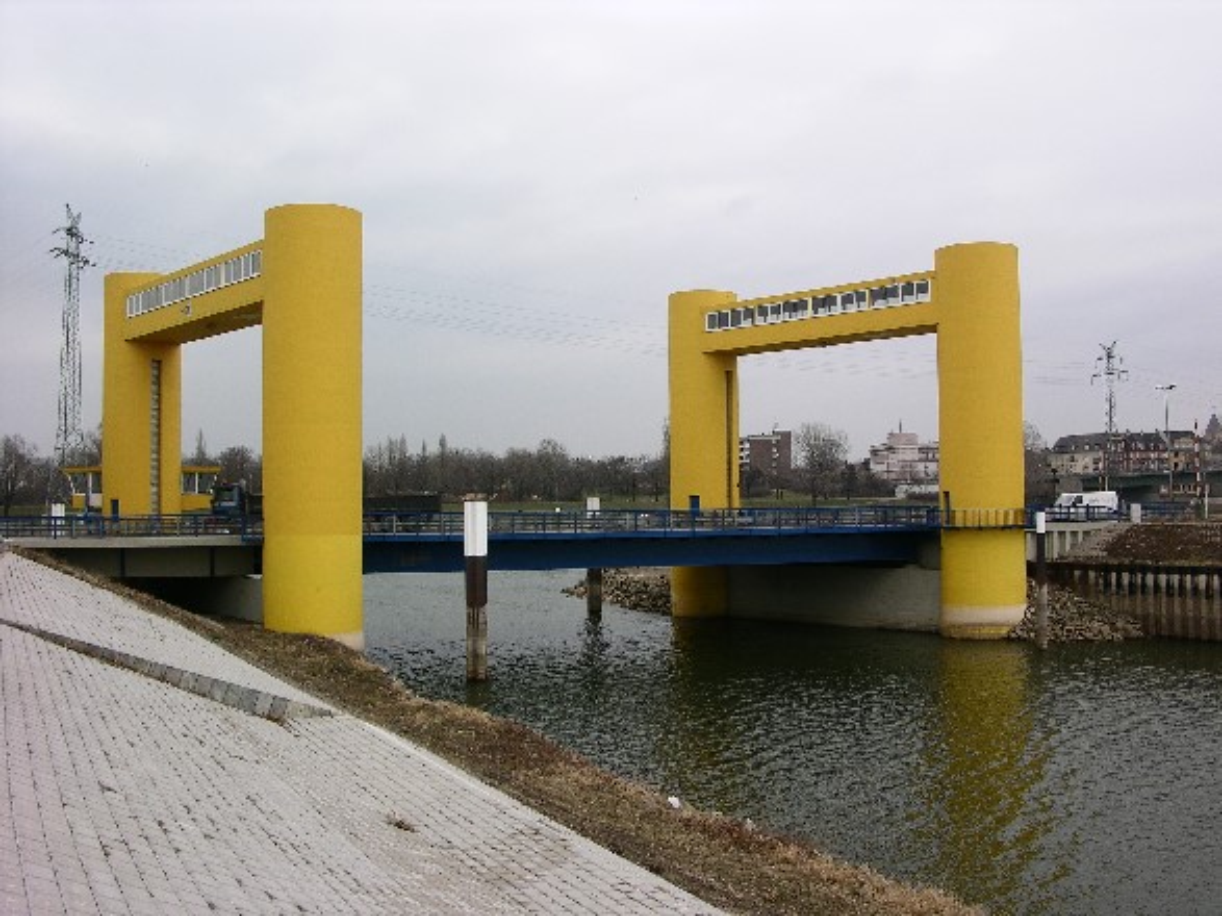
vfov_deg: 40.7
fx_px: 1235
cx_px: 611
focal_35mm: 35
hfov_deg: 52.6
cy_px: 458
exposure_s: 1/99.2
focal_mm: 8.9
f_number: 7.1
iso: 50
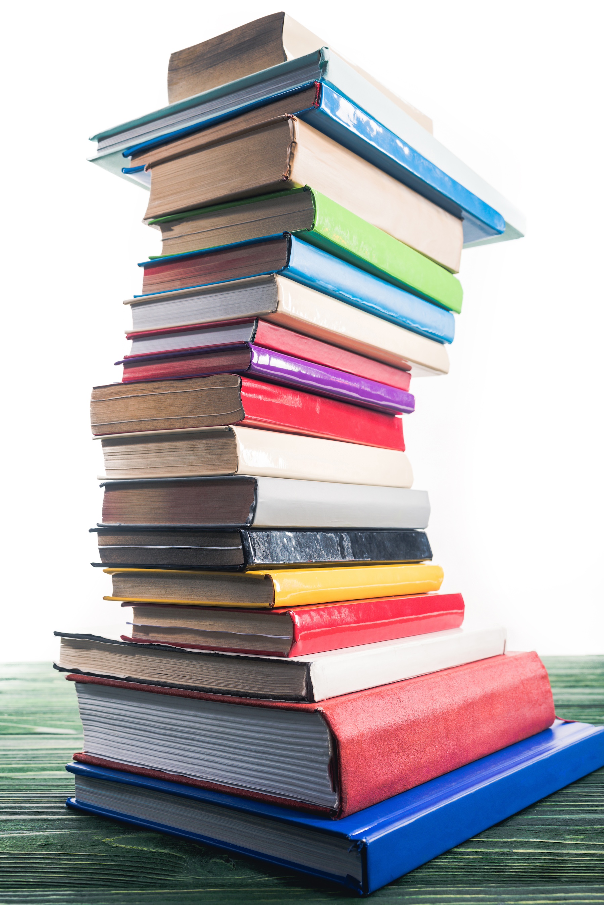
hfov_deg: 37.9
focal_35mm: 35
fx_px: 880
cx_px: 302
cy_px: 452
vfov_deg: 54.4
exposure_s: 1/200
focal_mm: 35
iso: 125
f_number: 9
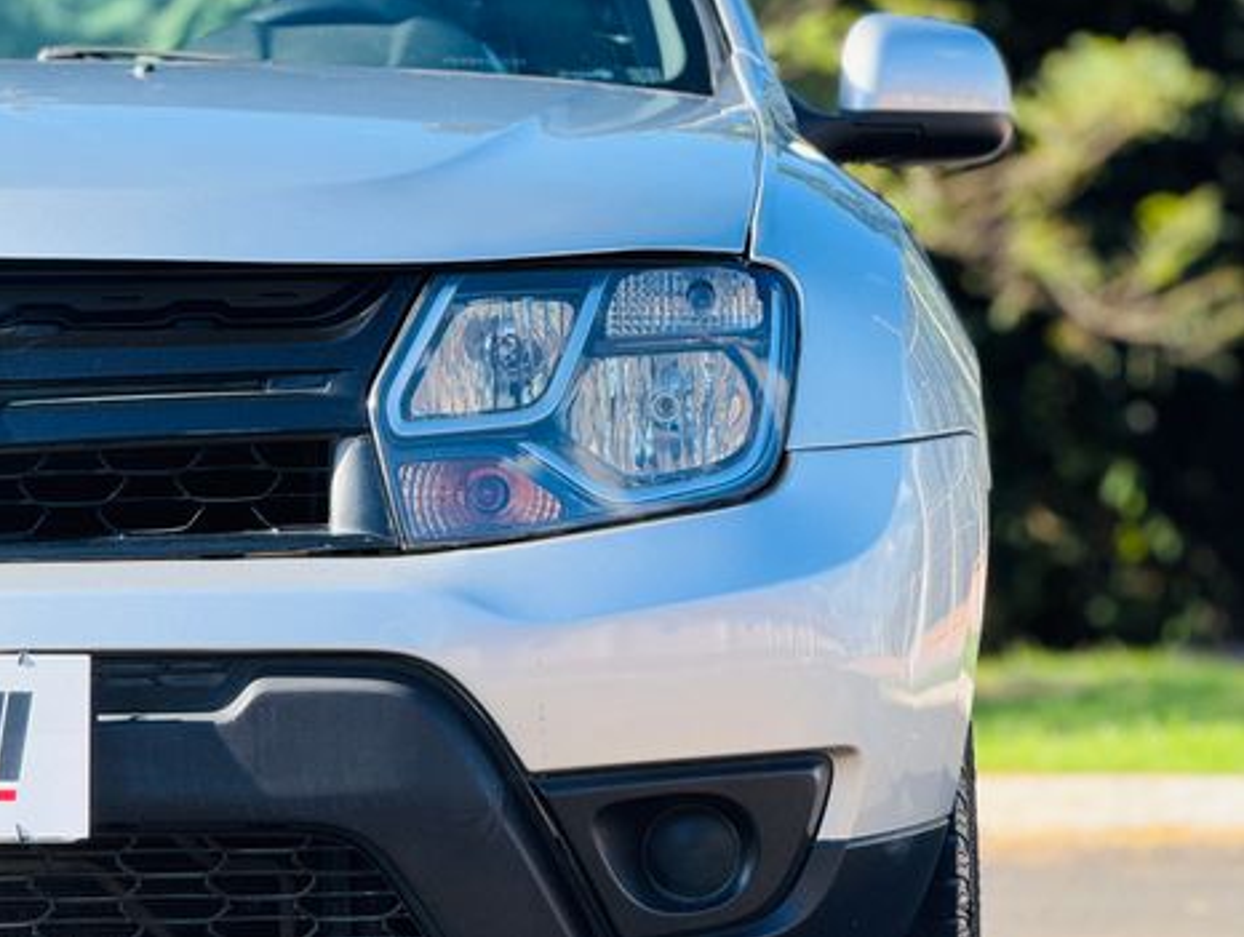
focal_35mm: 121
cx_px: 622
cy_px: 467
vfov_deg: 12.3
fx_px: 4355
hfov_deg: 16.3
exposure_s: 1/490
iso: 50
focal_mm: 15.66
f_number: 2.8
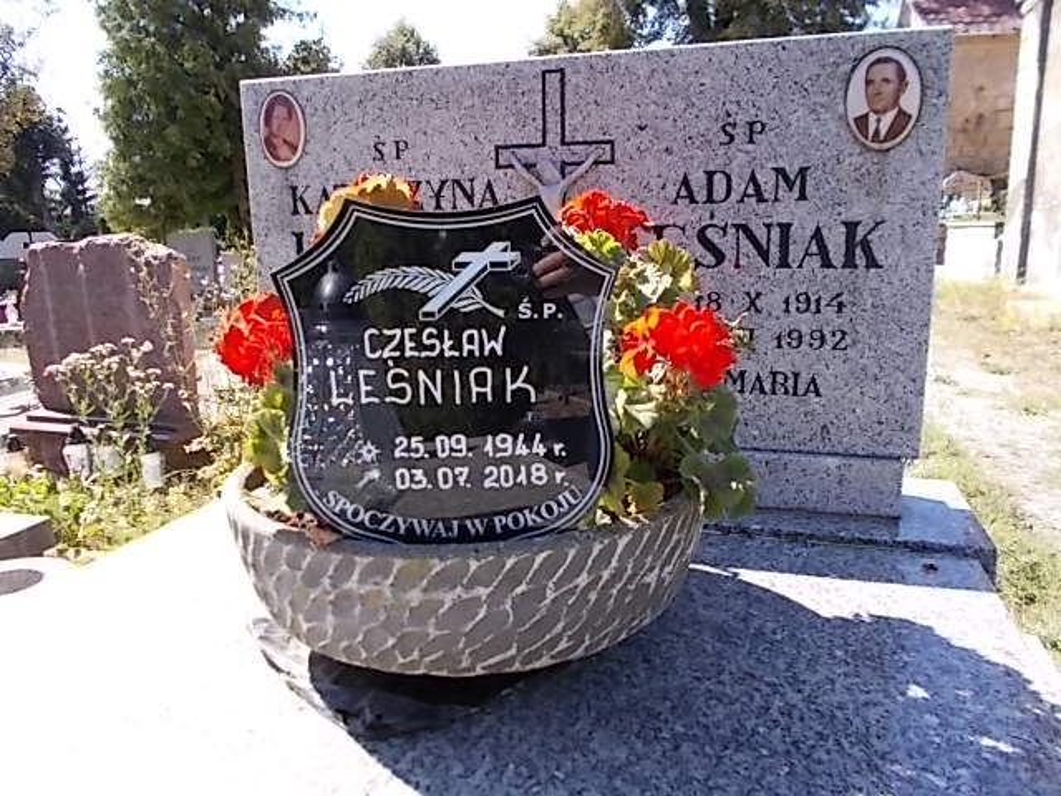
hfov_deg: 67.3
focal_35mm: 26
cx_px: 530
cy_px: 398
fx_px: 797
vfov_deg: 53.1
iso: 80
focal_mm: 4.6
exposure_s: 1/250
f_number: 3.2
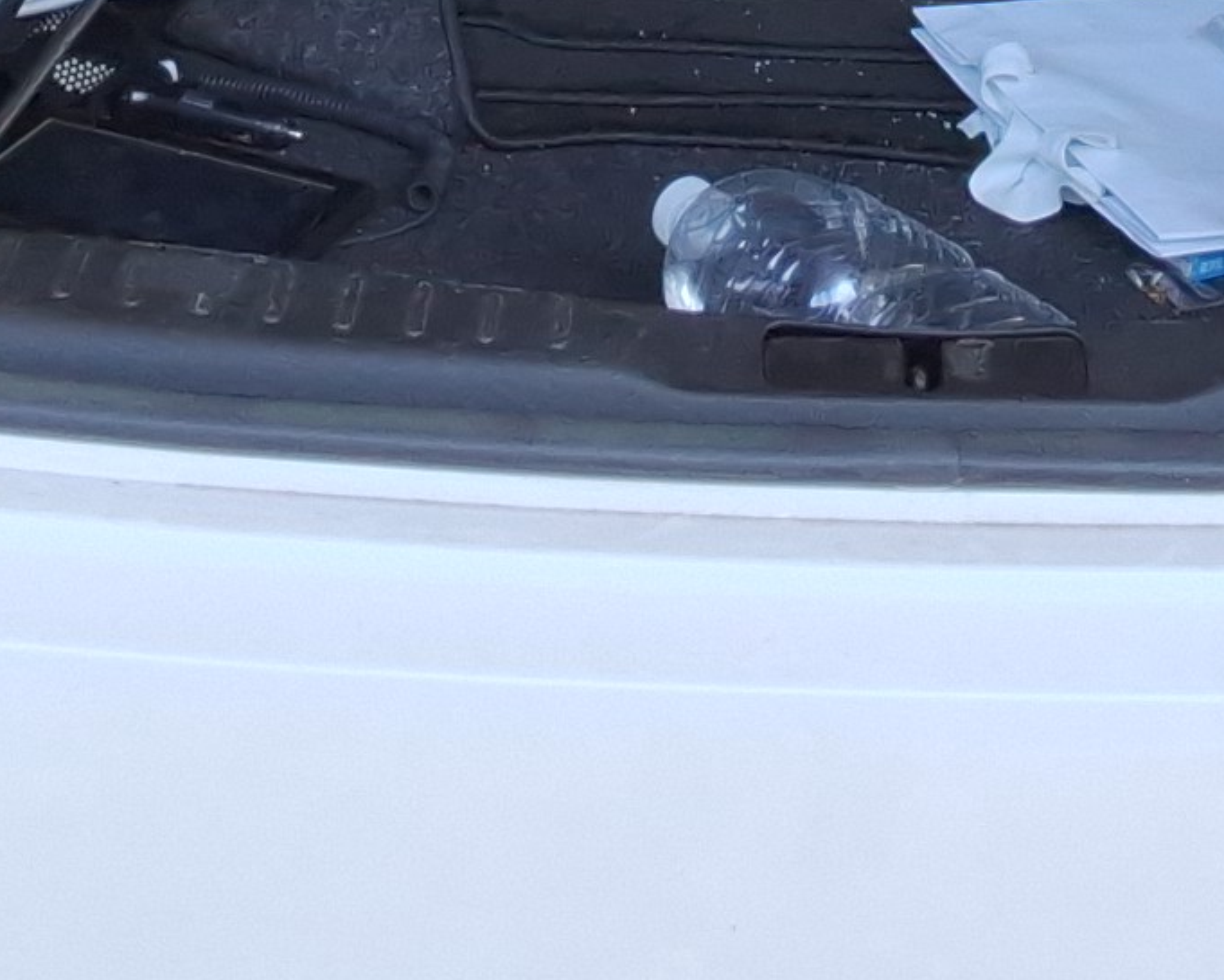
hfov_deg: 14.7
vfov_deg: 10.6
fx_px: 4746
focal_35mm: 131
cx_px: 784
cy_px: -1117
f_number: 1.9
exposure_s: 1/133
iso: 32
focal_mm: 2.91
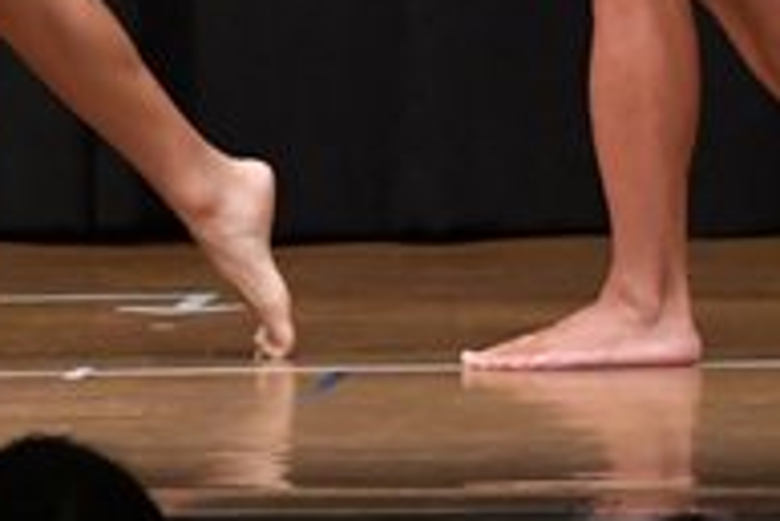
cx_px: 156
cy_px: -363
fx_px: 17563
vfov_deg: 1.7
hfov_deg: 2.5
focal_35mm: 810
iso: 6400
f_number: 5.6
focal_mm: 135
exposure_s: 1/400
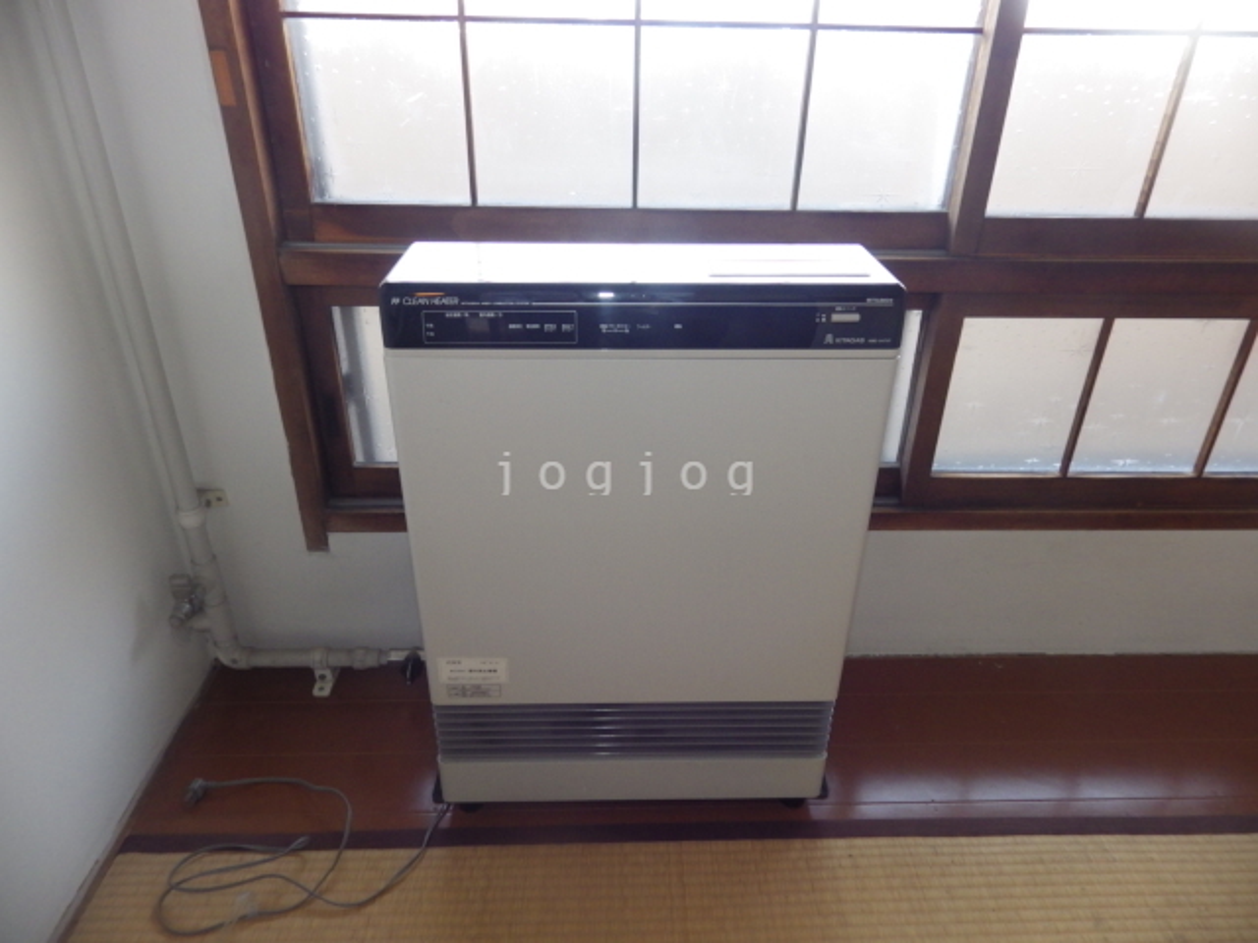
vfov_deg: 61.1
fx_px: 800
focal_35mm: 22
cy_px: 472
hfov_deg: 76.4
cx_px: 629
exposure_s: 1/45
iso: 200
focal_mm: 4
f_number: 3.1
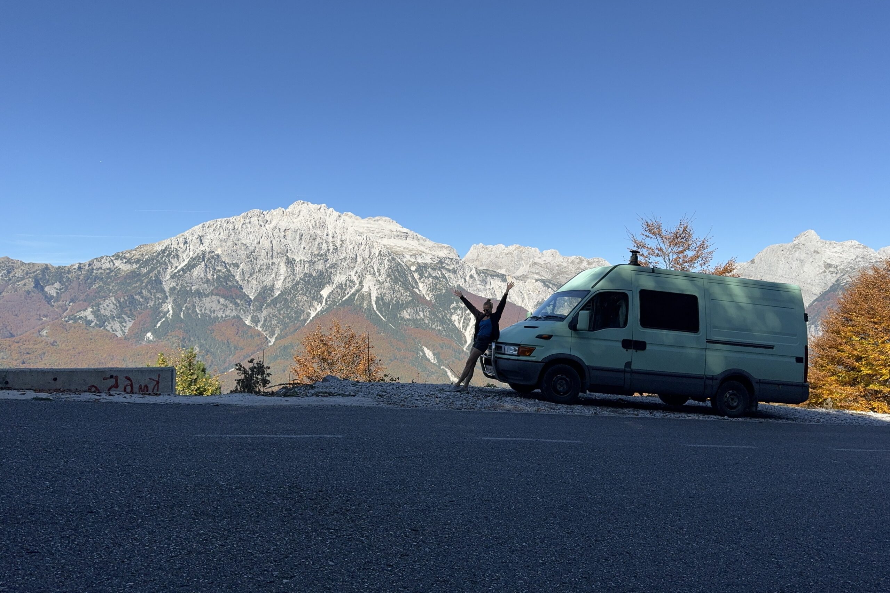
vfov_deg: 51.2
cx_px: 445
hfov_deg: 71.5
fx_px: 618
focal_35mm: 25
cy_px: 276
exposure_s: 1/4049
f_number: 1.78
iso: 80
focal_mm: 6.76
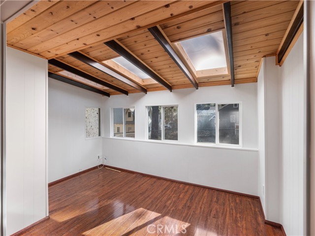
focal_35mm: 16
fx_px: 146
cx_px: 158
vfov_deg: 78.1
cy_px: 118
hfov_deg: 94.5
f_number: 11
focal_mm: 20.3
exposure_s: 1/8
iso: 500
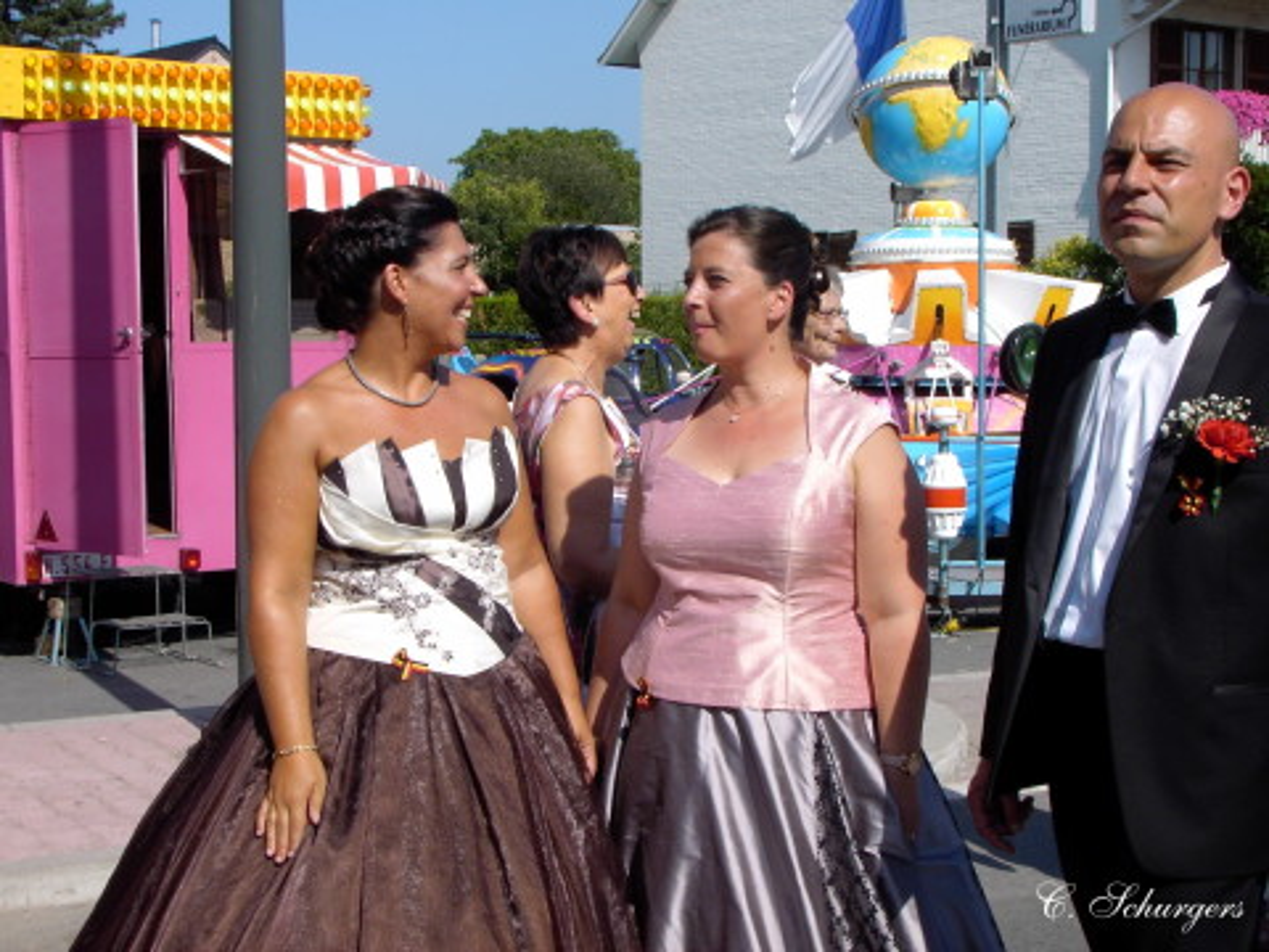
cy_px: 476
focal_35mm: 62
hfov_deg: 31.2
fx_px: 2273
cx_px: 634
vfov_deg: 23.7
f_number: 5.6
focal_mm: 9.5
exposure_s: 1/300
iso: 70
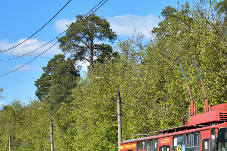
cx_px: 225
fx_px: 1129
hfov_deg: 11.4
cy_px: 136
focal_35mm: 179
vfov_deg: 7.6
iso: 125
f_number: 5.6
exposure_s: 1/400
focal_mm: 55
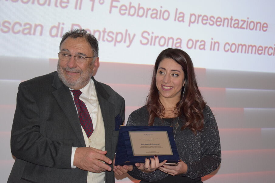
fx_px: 630
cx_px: 138
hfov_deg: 24.6
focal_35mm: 82
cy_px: 92
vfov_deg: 16.5
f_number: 5.6
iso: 2200
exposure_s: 1/60
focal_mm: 55
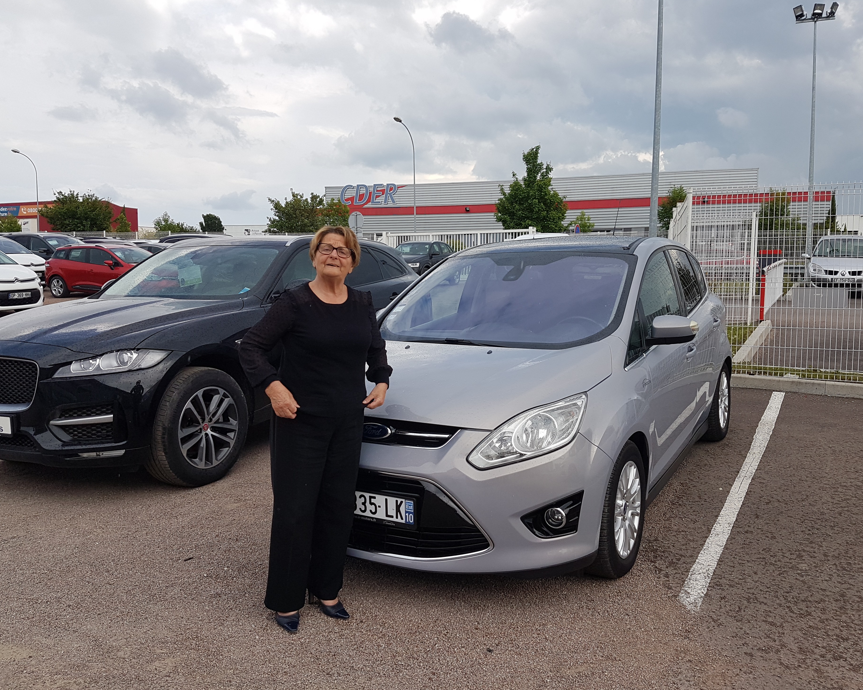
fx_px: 715
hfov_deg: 62.2
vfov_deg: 51.5
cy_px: 335
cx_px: 458
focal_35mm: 28
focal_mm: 4.2
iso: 40
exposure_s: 1/1292
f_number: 1.7
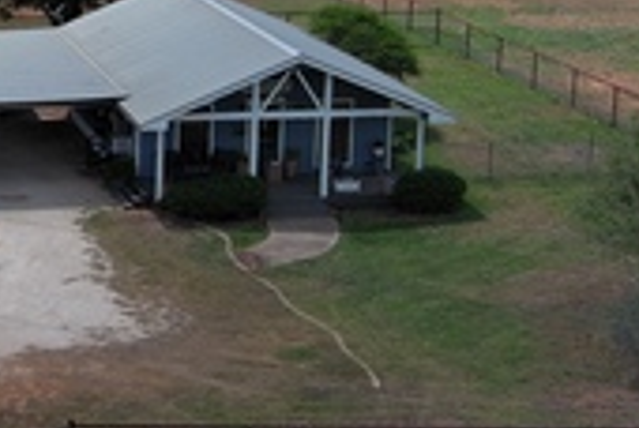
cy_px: 32
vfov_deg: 12.5
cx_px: -154
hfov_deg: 17.7
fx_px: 1938
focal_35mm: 109
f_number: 2.8
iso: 100
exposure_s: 1/2179
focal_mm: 10.57
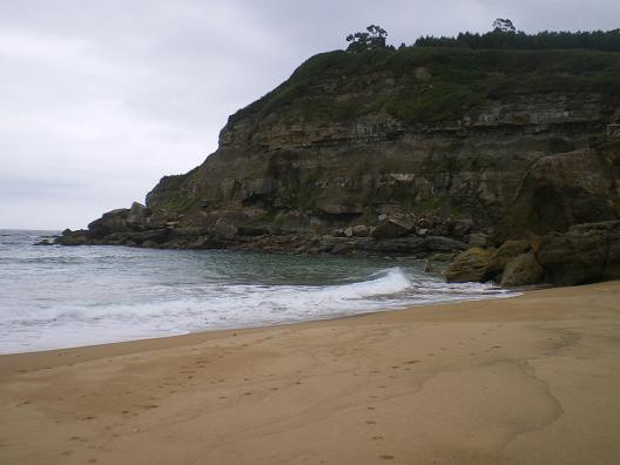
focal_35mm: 38
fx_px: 681
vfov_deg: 37.7
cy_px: 232
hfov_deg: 49.0
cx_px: 310
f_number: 4.6
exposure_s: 1/200
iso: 64
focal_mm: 6.3
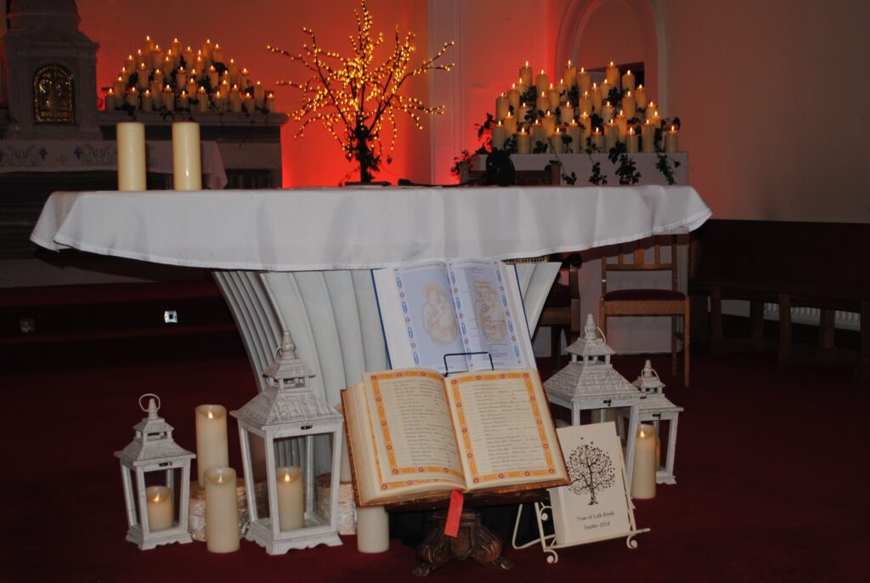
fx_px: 1234
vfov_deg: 26.6
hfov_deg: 38.8
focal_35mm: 51
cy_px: 292
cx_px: 435
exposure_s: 1/60
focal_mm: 34
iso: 200
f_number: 5
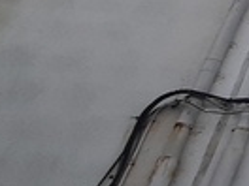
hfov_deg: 13.6
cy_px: -24
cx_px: 651
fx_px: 568
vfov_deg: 17.9
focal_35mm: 79
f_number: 2.2
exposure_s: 1/573
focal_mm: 1.42
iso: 40
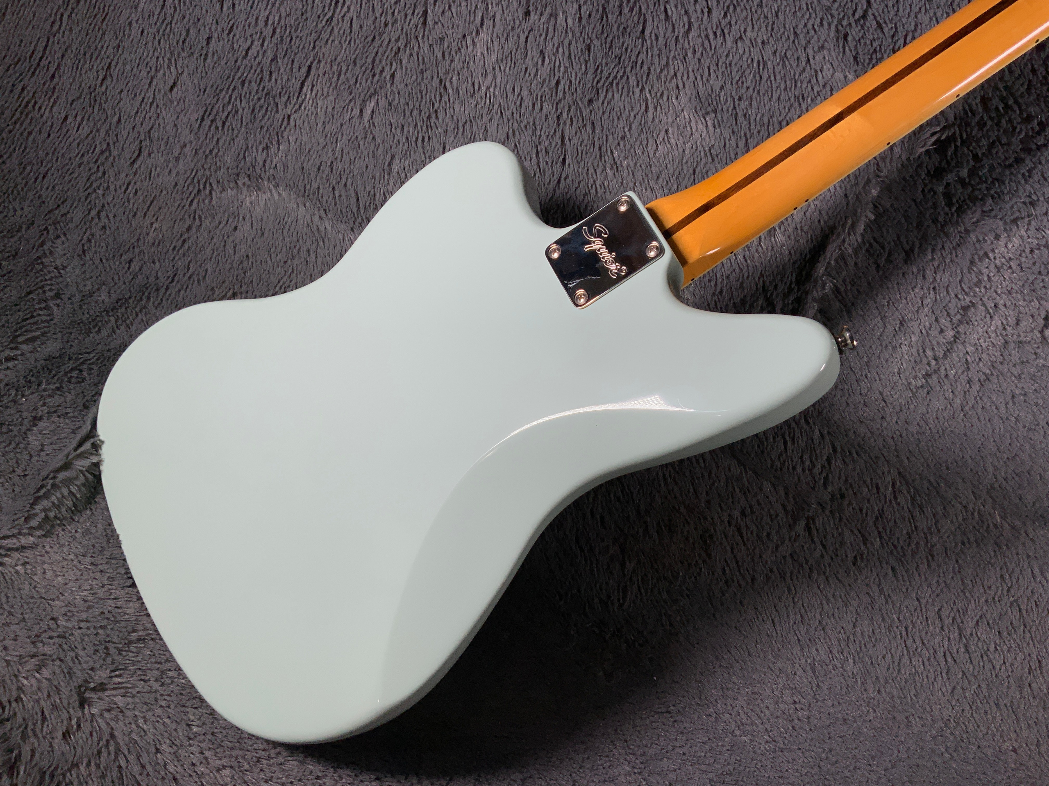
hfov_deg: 61.7
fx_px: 879
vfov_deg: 48.2
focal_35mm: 29
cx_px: 524
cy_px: 393
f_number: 1.8
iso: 32
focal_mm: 3
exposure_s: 1/312
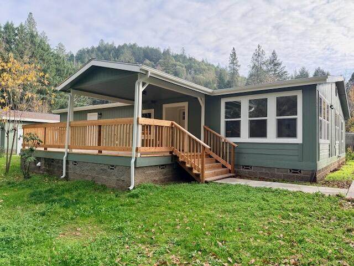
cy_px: 133
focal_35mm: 24
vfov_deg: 56.8
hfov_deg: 71.6
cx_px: 177
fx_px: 245
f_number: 1.78
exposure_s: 1/1230
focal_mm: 6.76
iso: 100
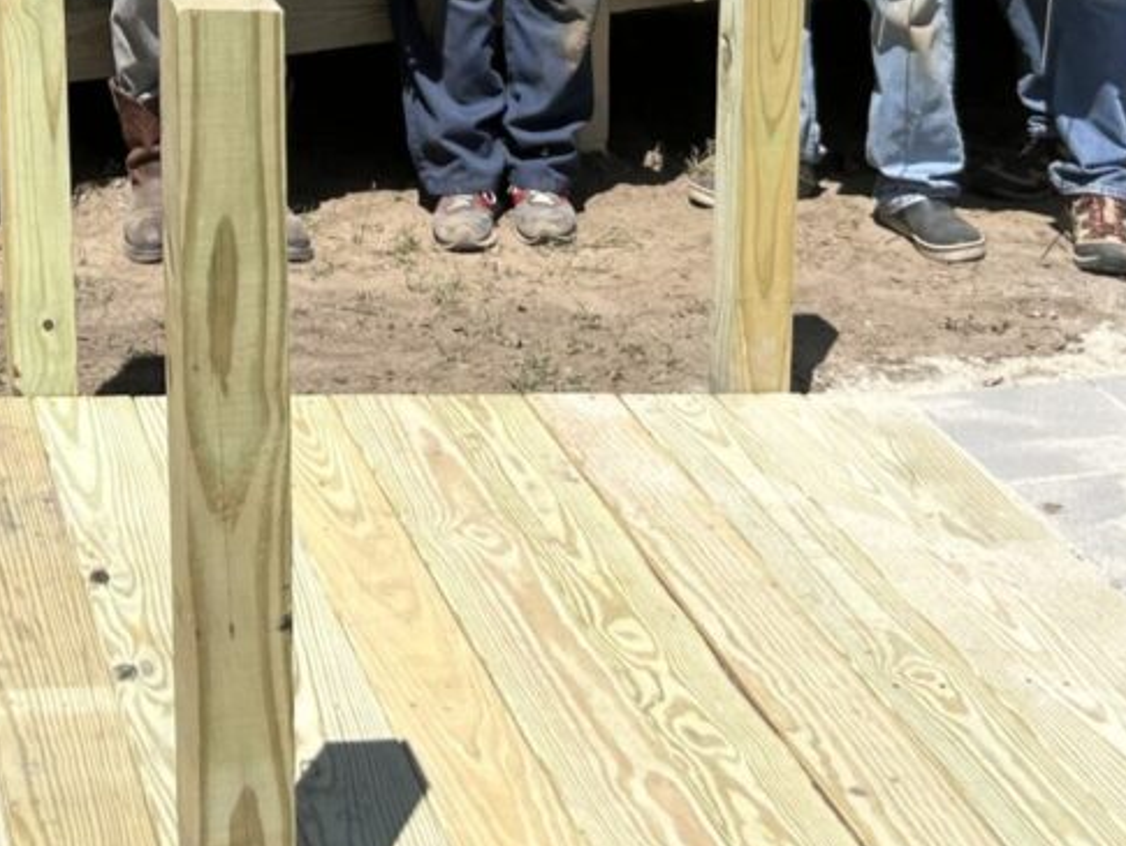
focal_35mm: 77
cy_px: -174
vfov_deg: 18.2
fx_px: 2506
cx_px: 169
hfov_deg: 24.8
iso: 50
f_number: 1.5
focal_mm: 5.7
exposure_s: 1/4831
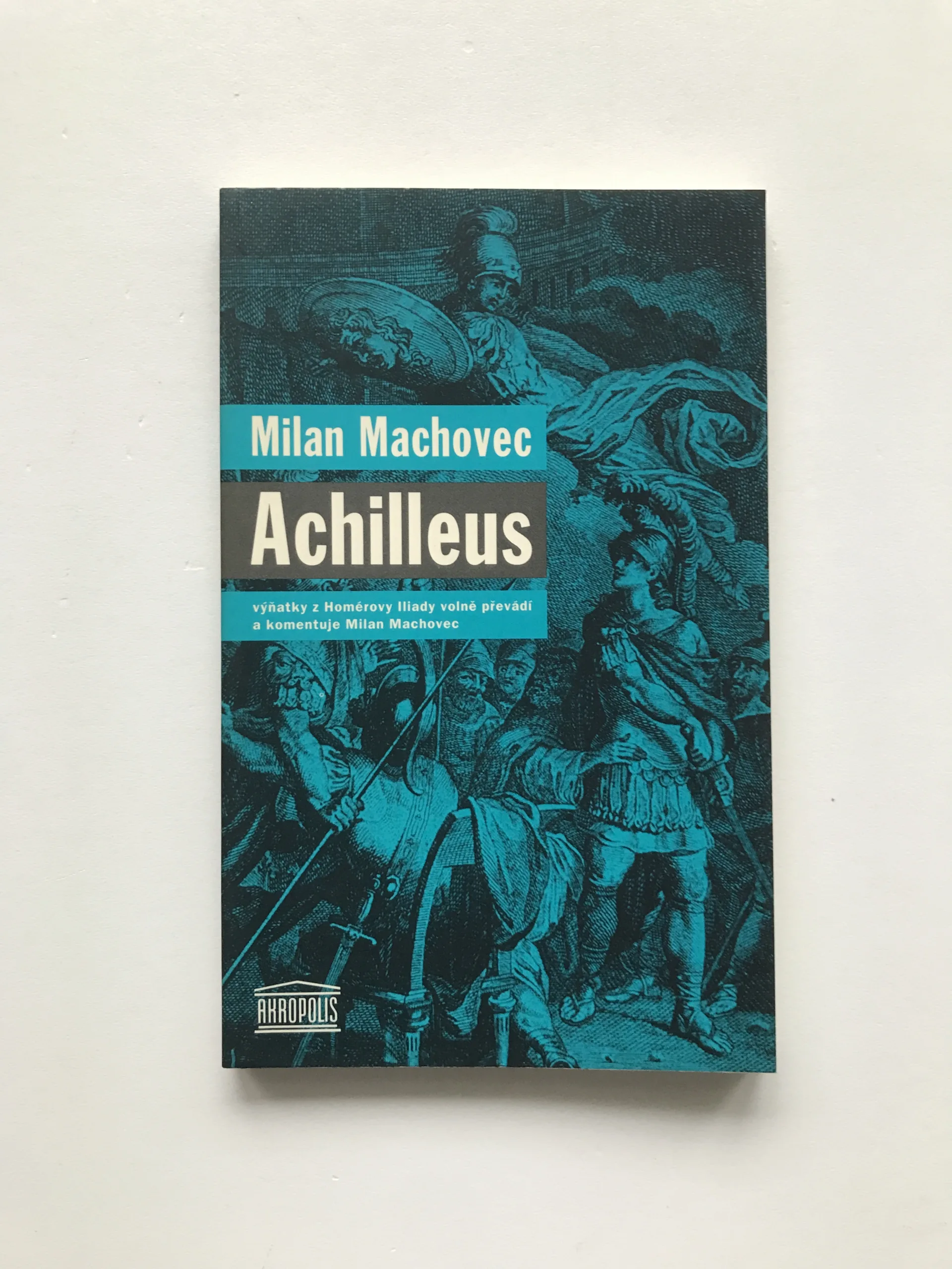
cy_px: 634
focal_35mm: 28
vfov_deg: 63.4
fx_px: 1027
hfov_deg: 49.7
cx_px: 476
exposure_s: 1/20
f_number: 1.8
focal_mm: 3.99
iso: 40
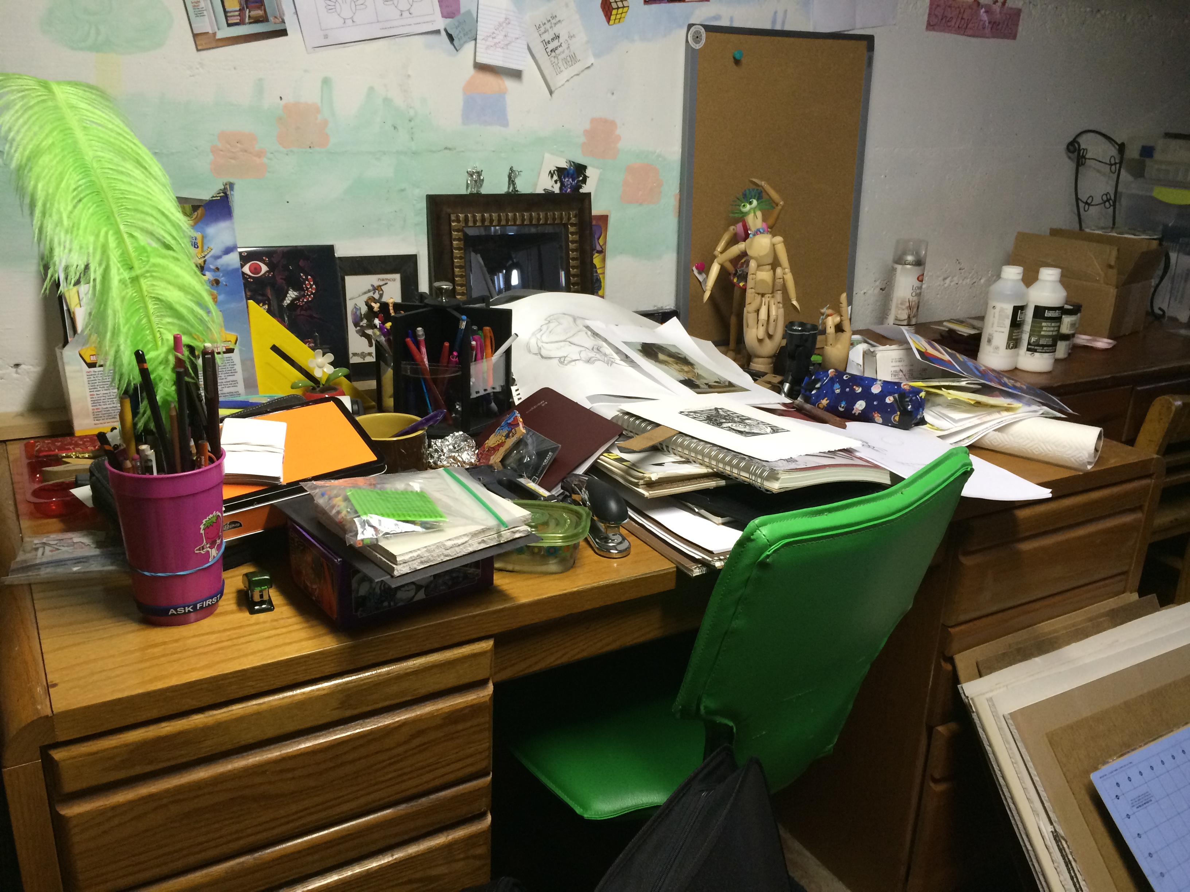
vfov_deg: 48.2
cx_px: 595
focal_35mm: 29
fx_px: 997
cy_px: 446
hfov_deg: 61.7
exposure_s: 1/30
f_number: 2.2
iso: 160
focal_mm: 4.15
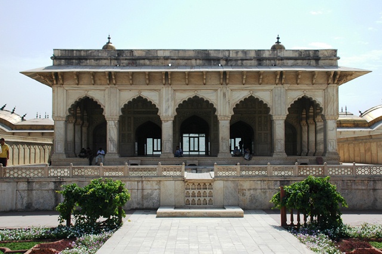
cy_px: 127
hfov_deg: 46.4
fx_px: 445
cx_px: 191
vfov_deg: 31.9
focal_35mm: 42
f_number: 11
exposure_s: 1/320
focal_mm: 28
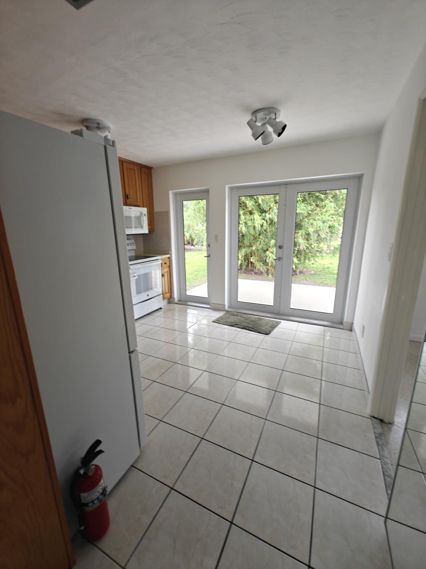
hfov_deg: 85.7
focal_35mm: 14
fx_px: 230
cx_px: 213
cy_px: 284
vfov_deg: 102.1
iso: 100
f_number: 2.2
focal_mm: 2.62
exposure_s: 1/50
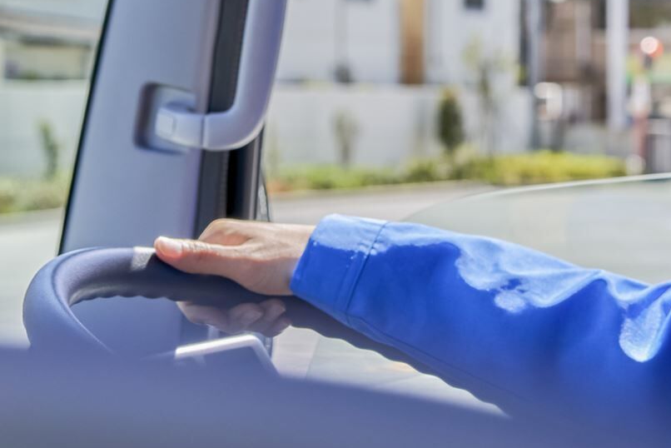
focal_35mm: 131
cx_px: 400
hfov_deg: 15.6
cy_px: -63
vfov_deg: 10.3
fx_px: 2442
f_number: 5.6
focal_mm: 55
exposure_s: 1/400
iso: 100
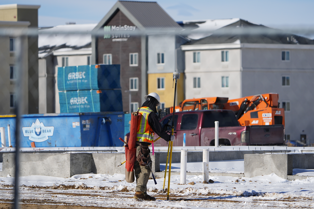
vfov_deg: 5.1
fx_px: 2337
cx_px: 157
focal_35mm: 268
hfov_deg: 7.7
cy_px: 104
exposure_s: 1/2500
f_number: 6.3
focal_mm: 268
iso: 200
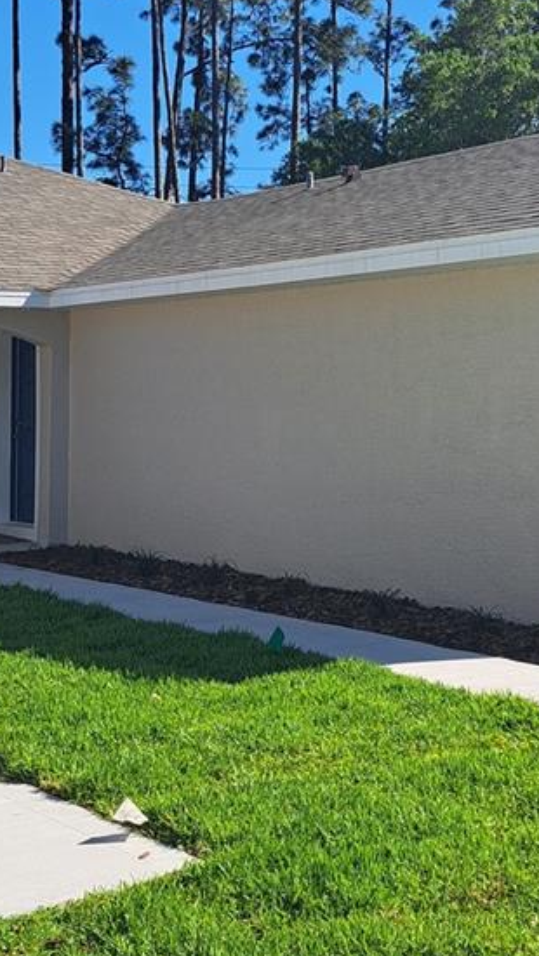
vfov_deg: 36.3
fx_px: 1446
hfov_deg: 21.0
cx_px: 396
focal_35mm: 57
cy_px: 327
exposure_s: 1/1258
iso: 50
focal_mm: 5.23
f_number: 1.8
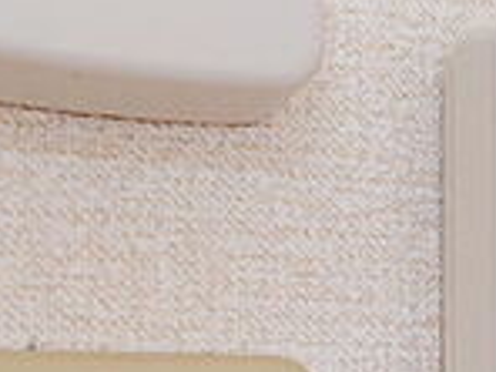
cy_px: 446
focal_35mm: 104
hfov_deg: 16.9
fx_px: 1490
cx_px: 764
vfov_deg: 13.8
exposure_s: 1/24
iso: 40
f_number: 1.8
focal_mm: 5.23
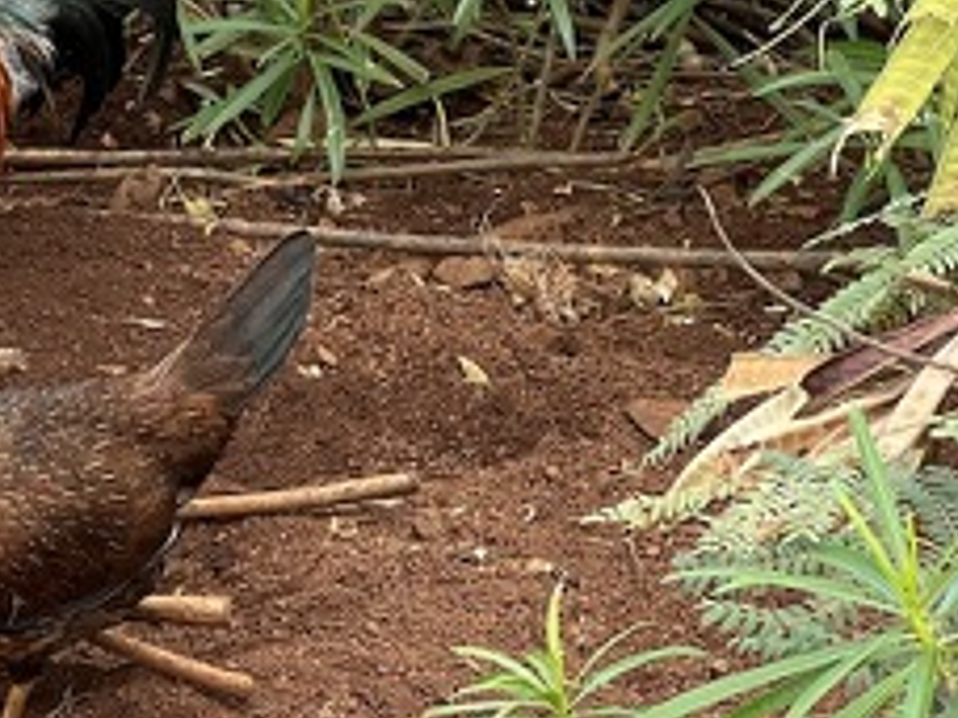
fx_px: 5978
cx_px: -286
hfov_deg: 9.0
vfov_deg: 6.9
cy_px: 328
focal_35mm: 216
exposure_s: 1/99
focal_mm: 9
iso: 40
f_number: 2.8
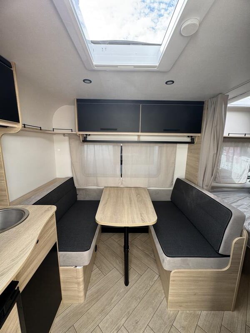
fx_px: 135
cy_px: 166
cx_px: 125
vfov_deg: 102.1
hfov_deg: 85.7
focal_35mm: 14
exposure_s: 1/99
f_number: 2.2
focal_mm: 2.22
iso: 50
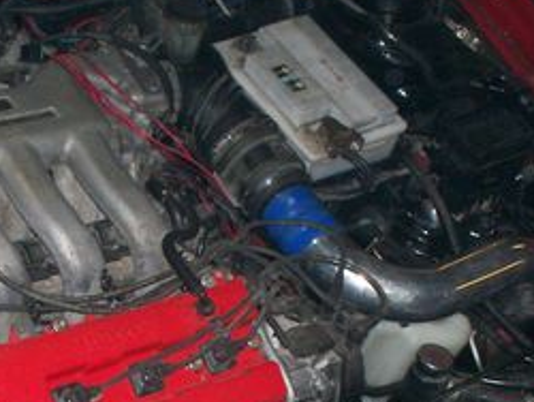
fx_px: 1421
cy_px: 417
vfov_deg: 15.7
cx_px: 162
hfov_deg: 21.2
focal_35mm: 92
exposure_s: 1/60
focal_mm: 6
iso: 140
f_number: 4.5
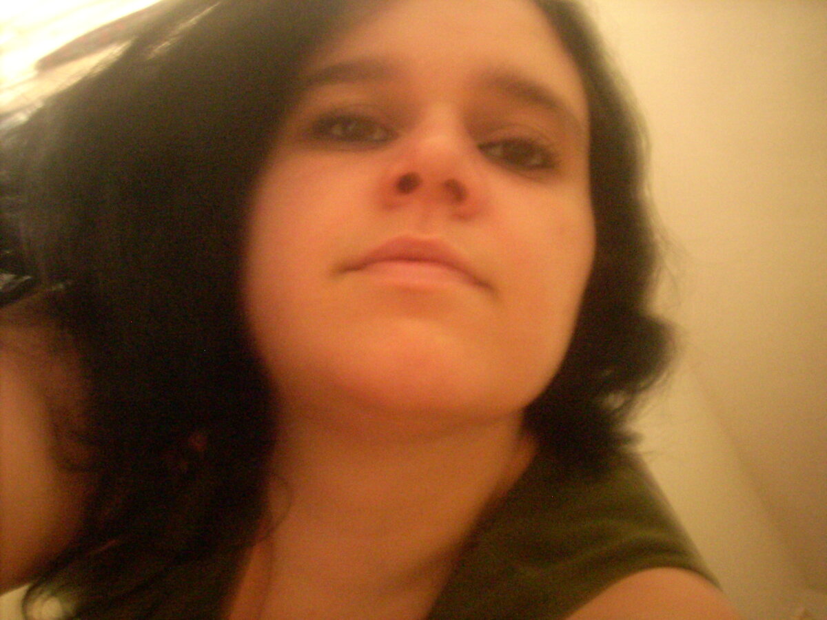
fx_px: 884
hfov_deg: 50.1
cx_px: 414
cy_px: 310
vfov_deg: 38.7
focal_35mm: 37
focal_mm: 6.2
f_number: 2.8
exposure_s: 1
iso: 800
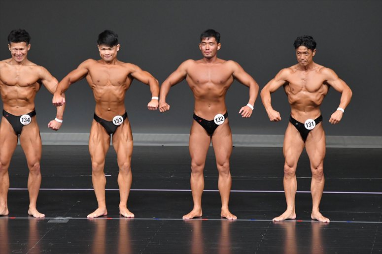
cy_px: 127
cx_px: 191
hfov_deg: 6.9
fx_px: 3182
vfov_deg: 4.6
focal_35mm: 300
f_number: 5.6
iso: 4000
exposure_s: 1/400
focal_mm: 200
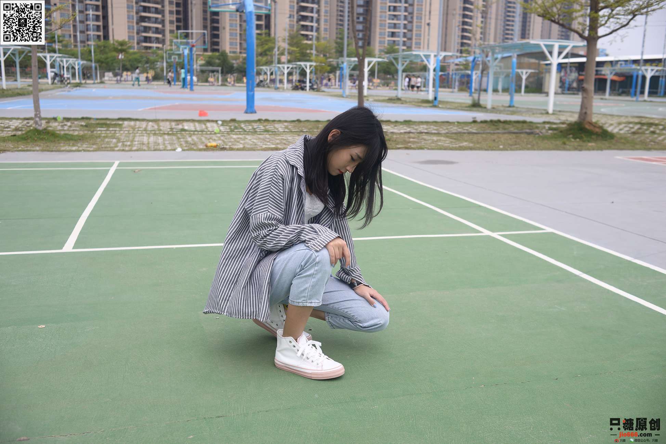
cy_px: 222
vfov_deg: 37.9
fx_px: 648
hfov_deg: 54.4
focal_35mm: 35
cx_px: 333
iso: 100
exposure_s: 1/500
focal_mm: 35
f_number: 5.6
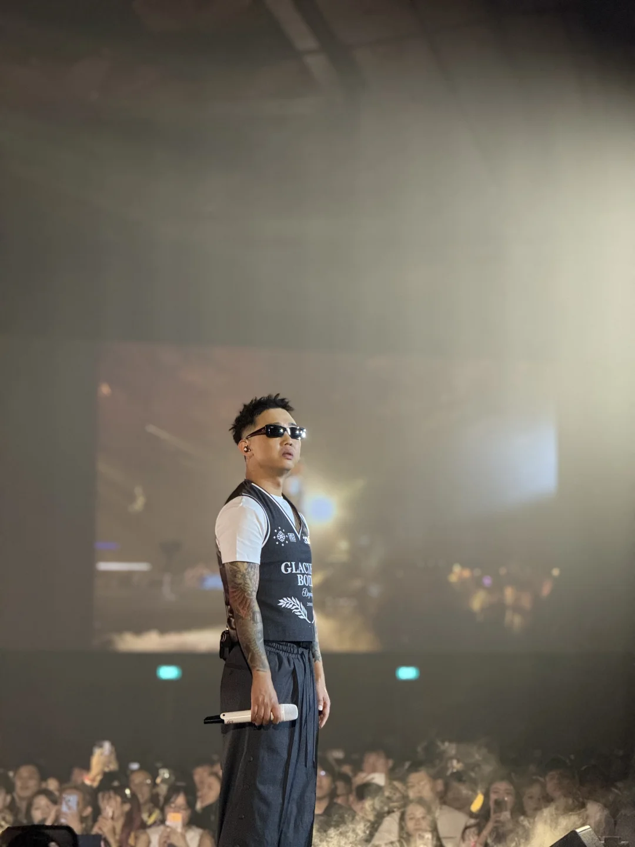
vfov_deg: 16.4
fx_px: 2935
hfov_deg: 12.3
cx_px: 318
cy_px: 424
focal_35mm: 120
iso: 640
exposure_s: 1/54
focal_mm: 15.66
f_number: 2.8
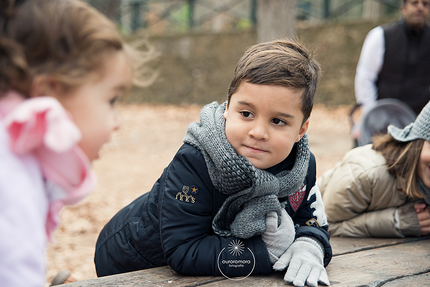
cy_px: 144
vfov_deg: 19.5
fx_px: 836
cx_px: 215
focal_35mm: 70
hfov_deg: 28.8
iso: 400
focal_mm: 70
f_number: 4
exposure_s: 1/1600
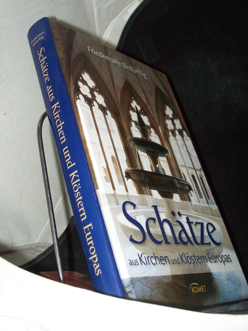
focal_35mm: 53
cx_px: 124
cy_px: 166
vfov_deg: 36.2
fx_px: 506
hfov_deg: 27.5
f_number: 3.2
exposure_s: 1/80
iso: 80
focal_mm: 8.7
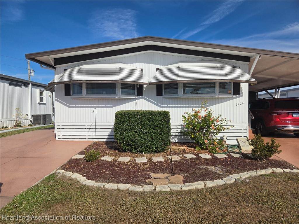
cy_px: 112
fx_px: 199
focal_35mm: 23
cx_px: 150
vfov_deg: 58.9
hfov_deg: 73.9
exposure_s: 1/3264
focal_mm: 5.4
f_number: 1.8
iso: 25
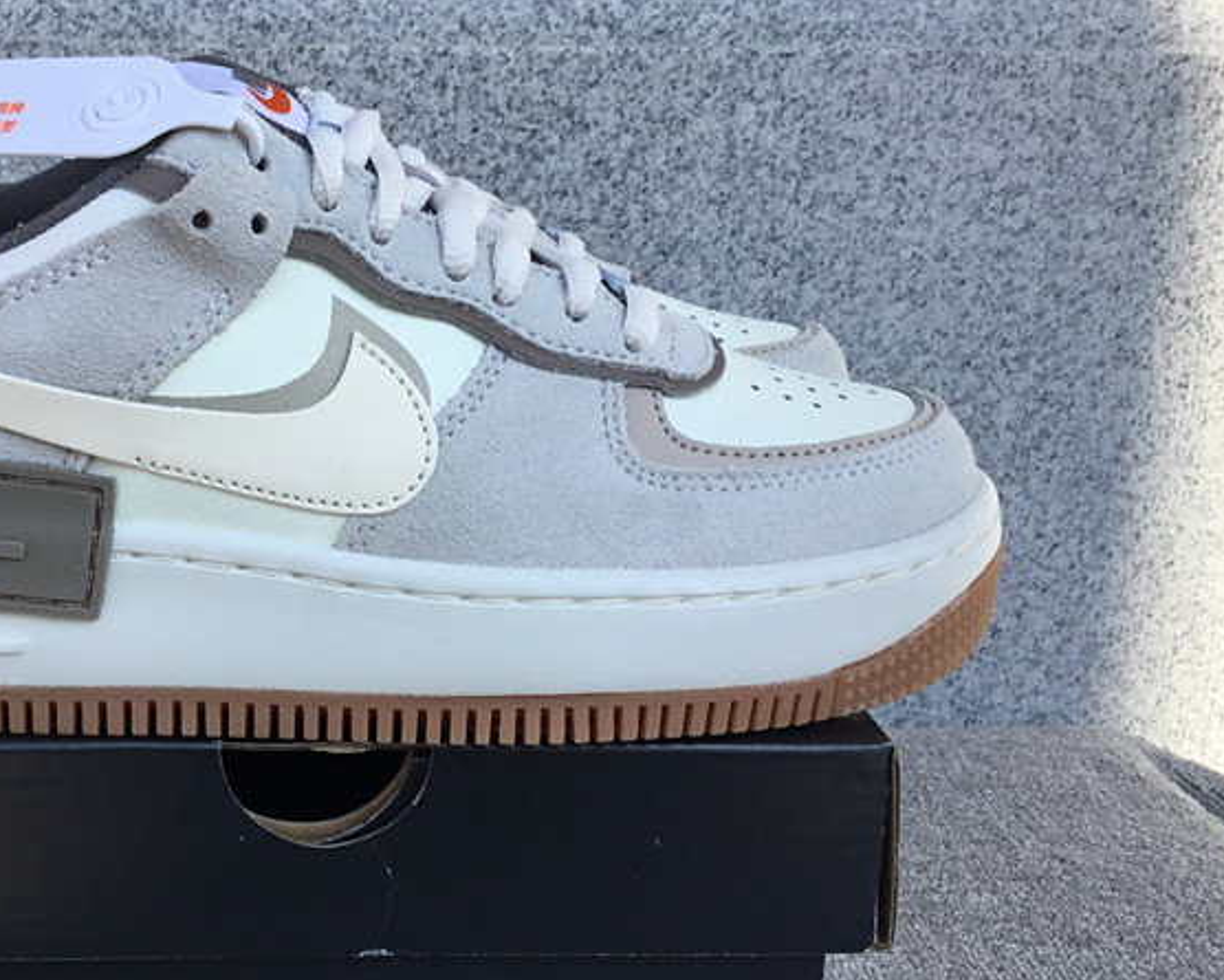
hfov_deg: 37.3
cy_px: 618
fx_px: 1775
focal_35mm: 49
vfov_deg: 30.7
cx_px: 332
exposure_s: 1/525
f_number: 2.4
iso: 25
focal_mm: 3.3
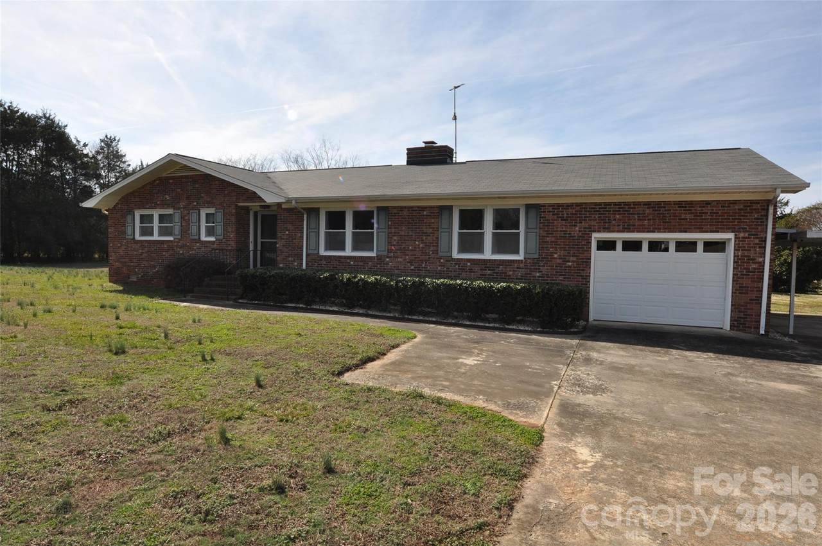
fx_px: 479
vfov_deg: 59.4
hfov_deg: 81.3
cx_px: 411
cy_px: 273
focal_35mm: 21
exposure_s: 1/320
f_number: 9
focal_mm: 14
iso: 320
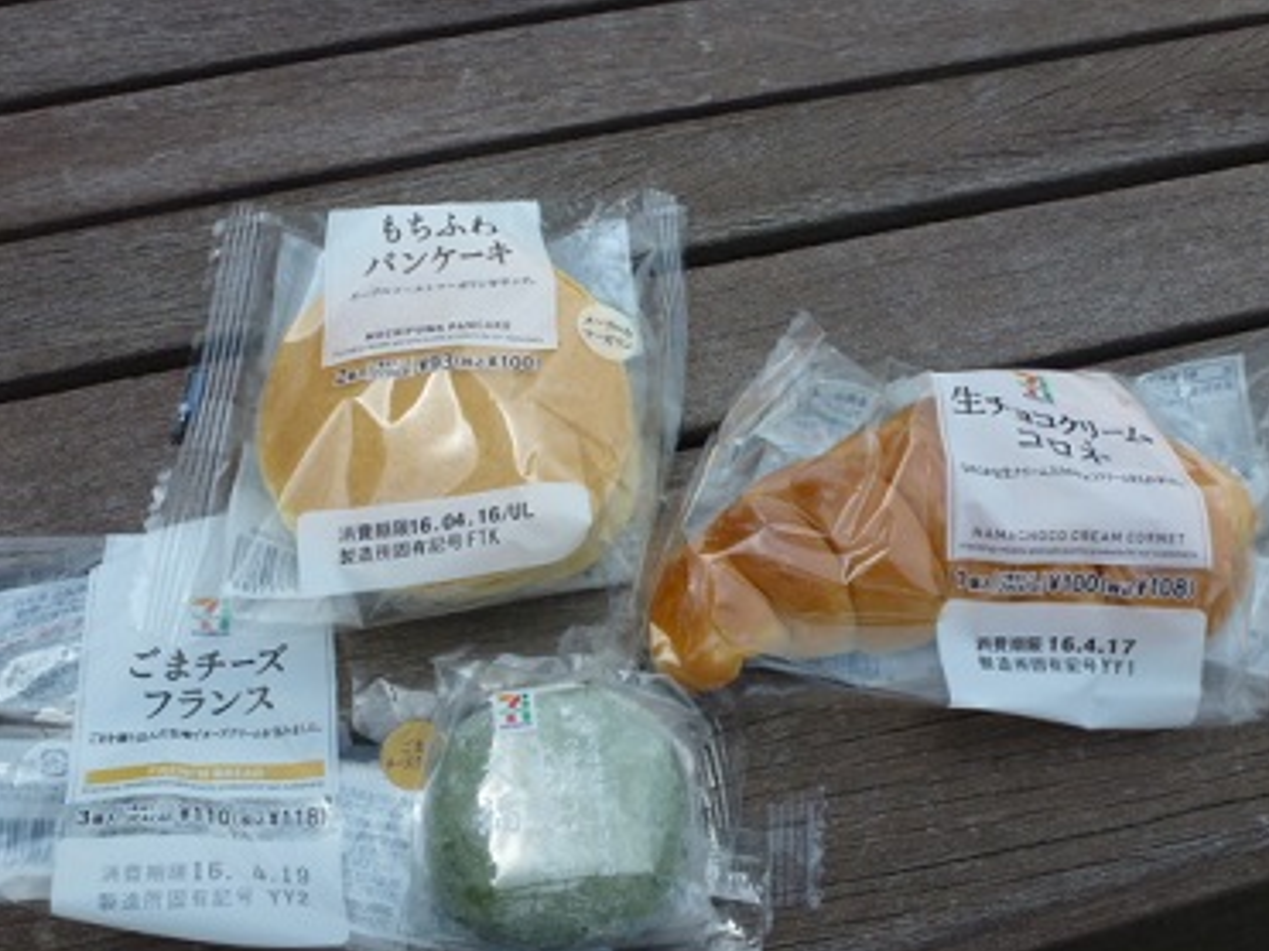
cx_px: 544
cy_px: 517
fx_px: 1063
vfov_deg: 48.2
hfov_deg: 61.4
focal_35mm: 29
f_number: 4
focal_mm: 4.3
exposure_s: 1/800
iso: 100
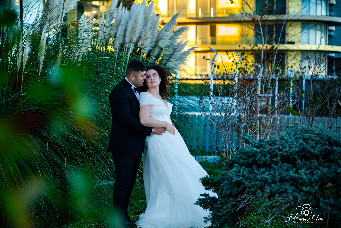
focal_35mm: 75
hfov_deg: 27.0
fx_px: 710
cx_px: 170
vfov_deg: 18.2
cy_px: 114
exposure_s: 1/640
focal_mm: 75
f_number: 2.8
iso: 200
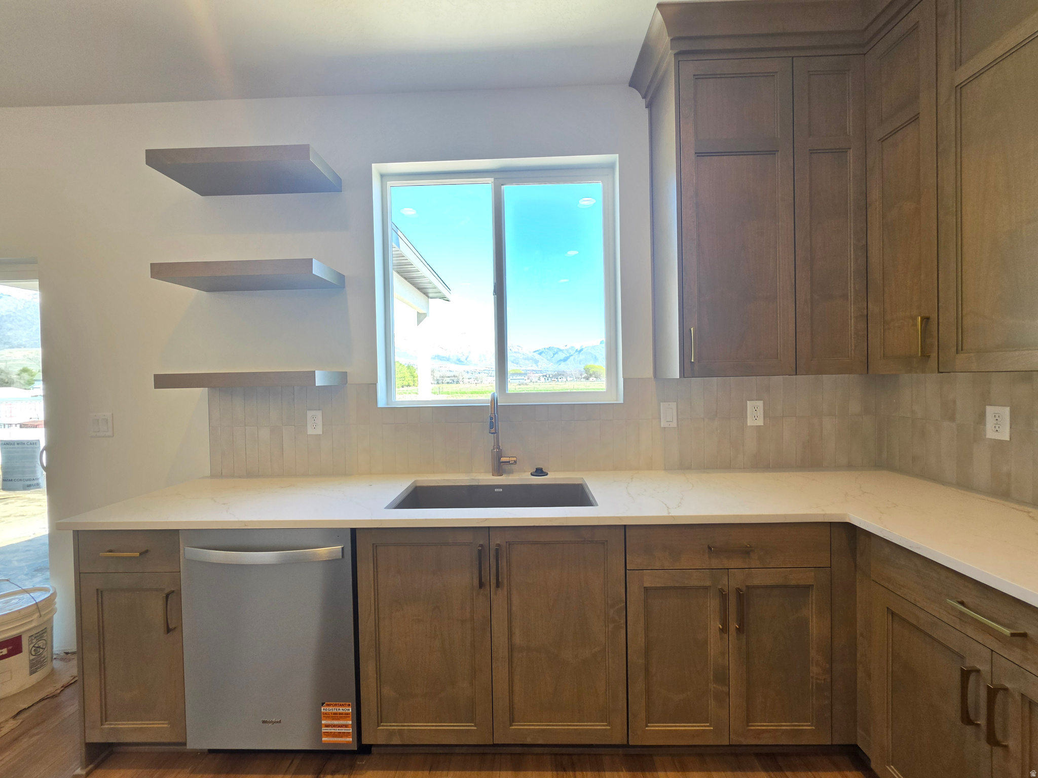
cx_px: 519
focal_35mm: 13
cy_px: 389
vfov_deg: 89.9
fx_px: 390
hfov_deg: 106.2
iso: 64
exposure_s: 1/120
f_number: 1.9
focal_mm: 2.2
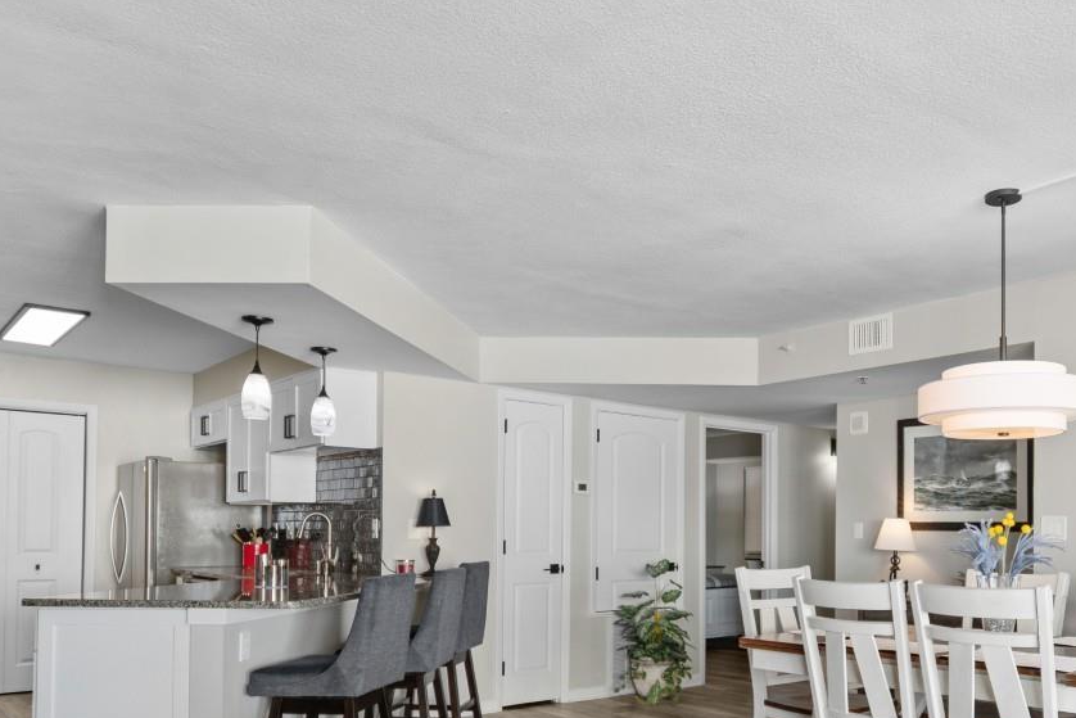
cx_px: 696
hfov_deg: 62.4
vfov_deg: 43.8
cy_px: 523
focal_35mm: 29
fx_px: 867
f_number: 4.5
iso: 100
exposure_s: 1/40
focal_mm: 10
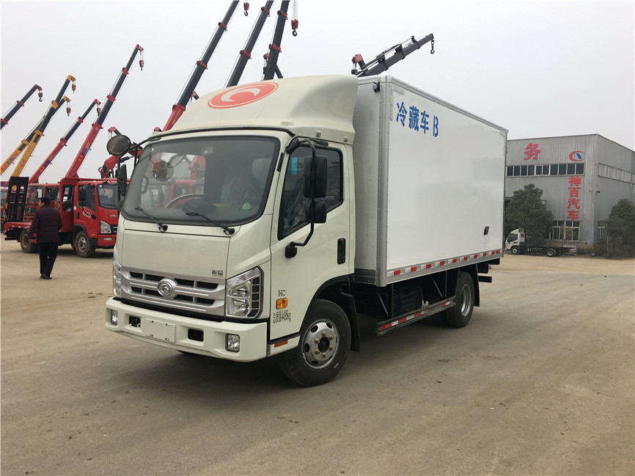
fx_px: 532
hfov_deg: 61.7
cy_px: 238
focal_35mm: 29
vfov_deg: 48.2
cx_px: 318
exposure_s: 1/100
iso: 25
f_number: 2.2
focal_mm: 4.15
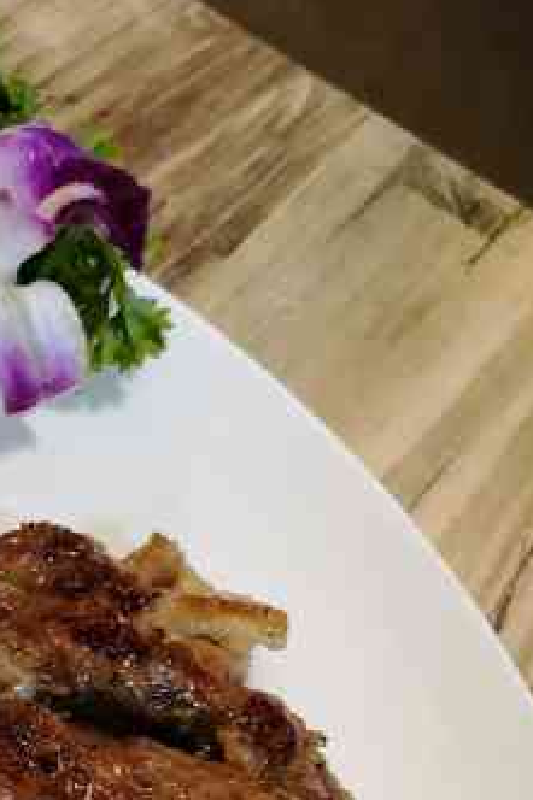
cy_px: 770
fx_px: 1689
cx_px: -297
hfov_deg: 16.2
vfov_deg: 25.5
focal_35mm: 76
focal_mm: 4.75
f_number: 1.8
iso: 500
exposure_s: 1/50
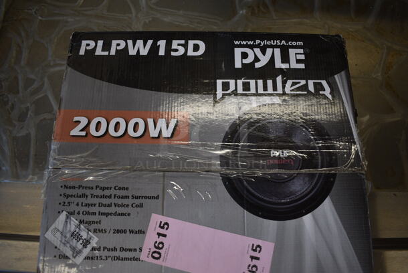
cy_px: 136
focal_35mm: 27
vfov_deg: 48.0
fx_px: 306
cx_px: 204
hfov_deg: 67.3
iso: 720
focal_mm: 18
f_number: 3.5
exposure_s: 1/250
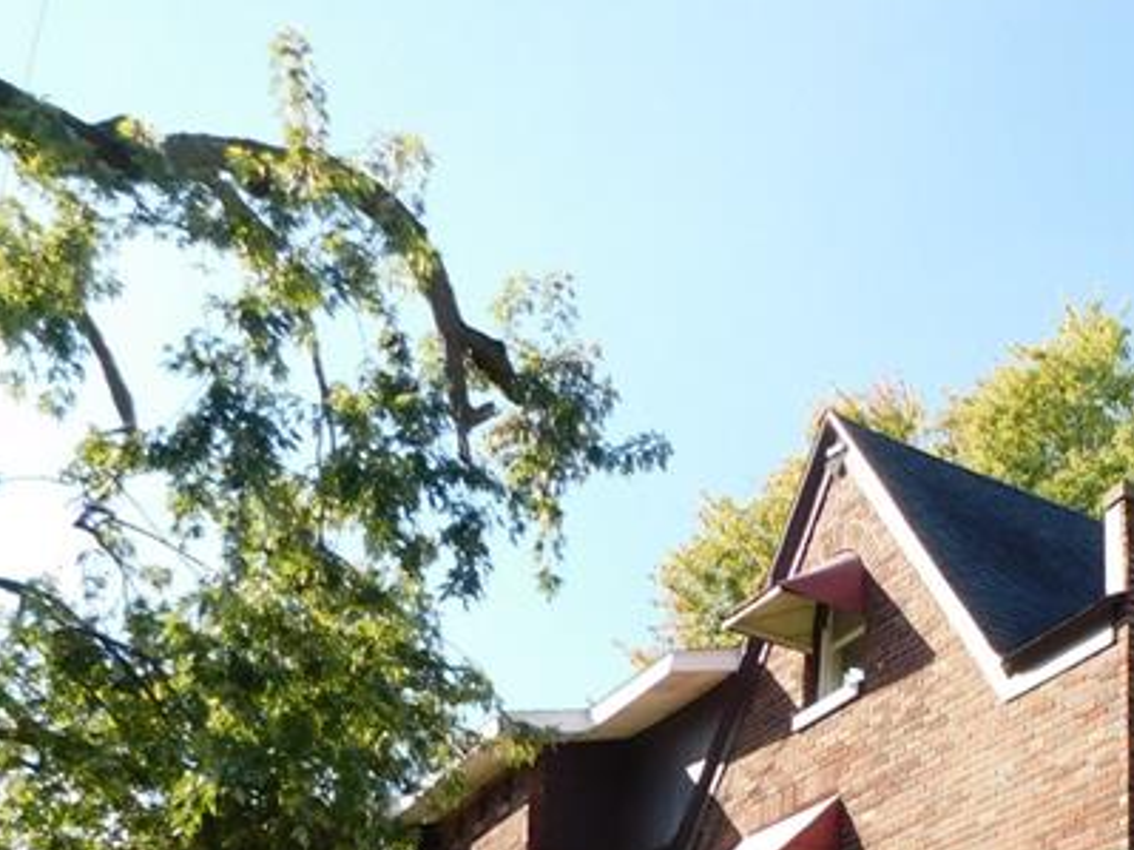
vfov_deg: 22.5
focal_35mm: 59
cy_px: 1066
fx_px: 1932
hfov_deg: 30.4
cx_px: 1131
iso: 125
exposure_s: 1/500
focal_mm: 4
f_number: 3
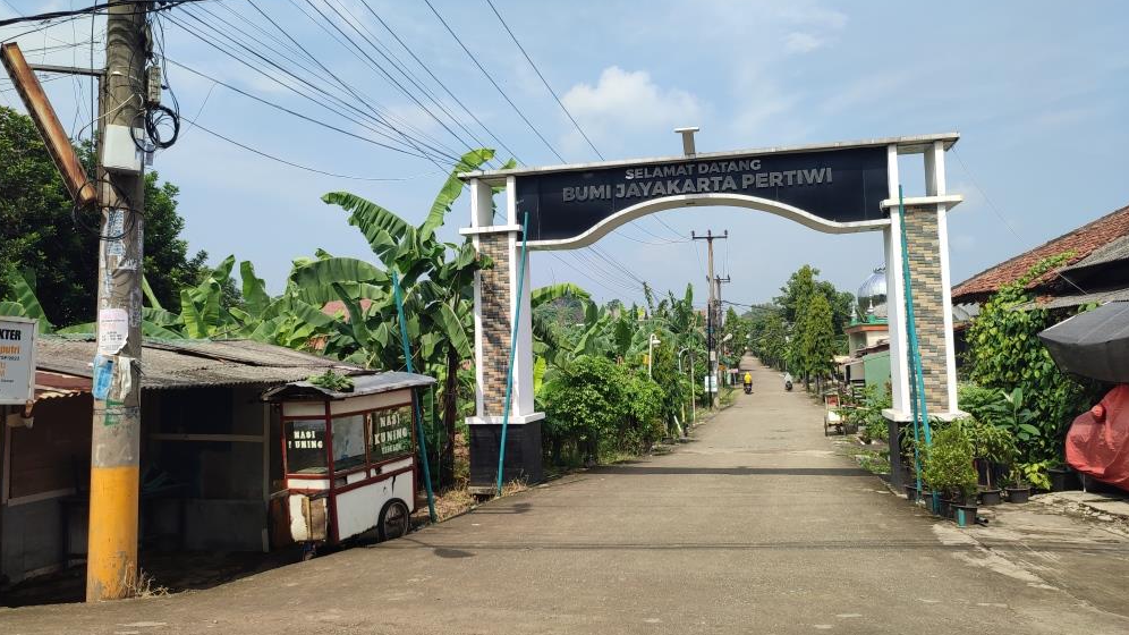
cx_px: 552
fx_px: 838
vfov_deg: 41.5
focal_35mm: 28
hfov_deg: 67.9
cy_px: 297
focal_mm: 6.04
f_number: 1.9
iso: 50
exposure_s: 1/553
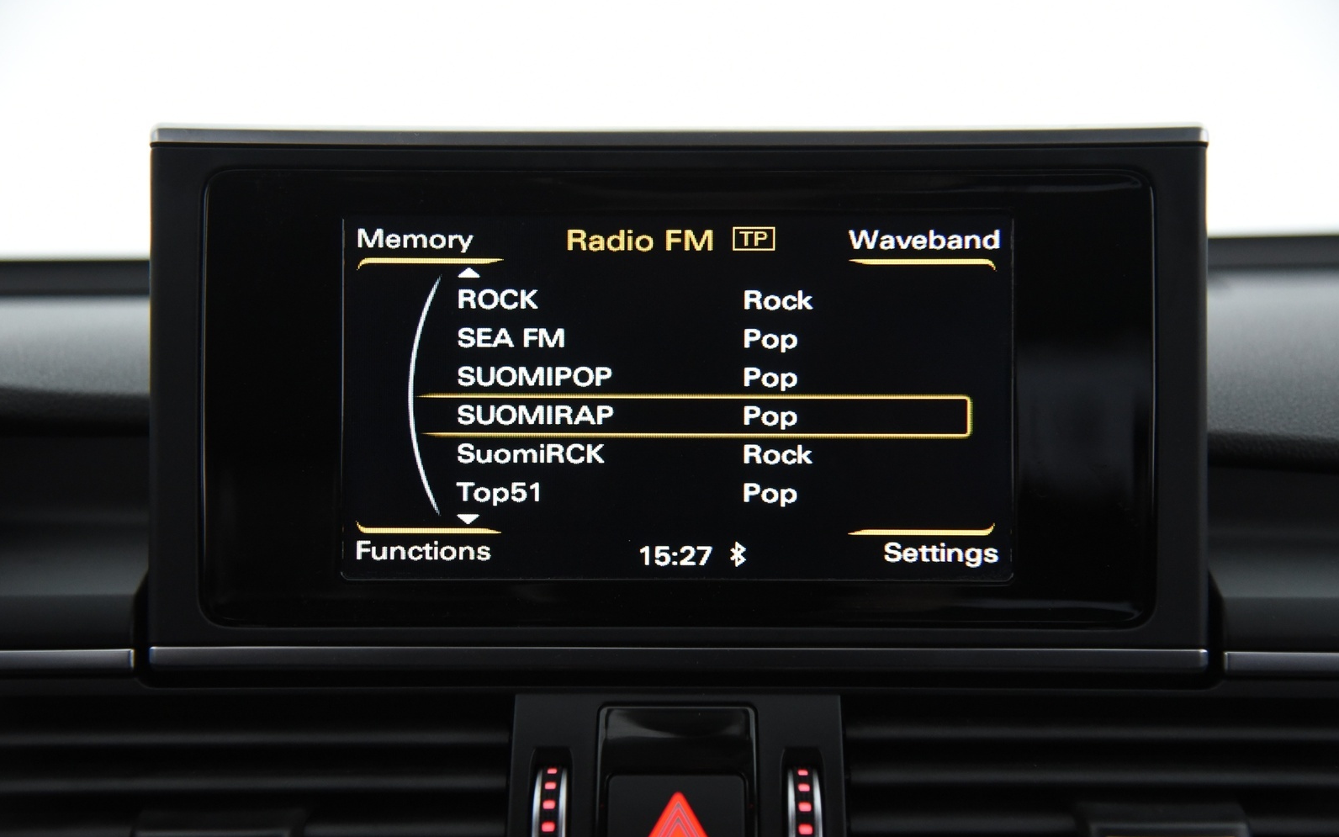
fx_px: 2080
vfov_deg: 22.7
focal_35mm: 57
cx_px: 679
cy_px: 432
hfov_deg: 35.7
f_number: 4
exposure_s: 1/60
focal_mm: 55
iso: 4000
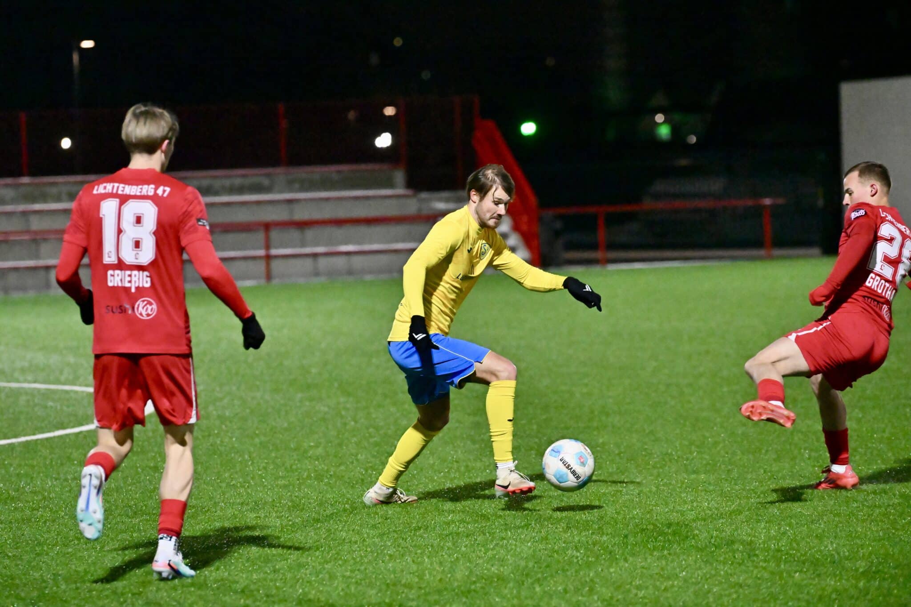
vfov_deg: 8.6
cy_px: 304
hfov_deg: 12.8
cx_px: 456
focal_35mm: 160
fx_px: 4048
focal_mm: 160
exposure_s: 1/1250
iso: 10000
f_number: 3.5
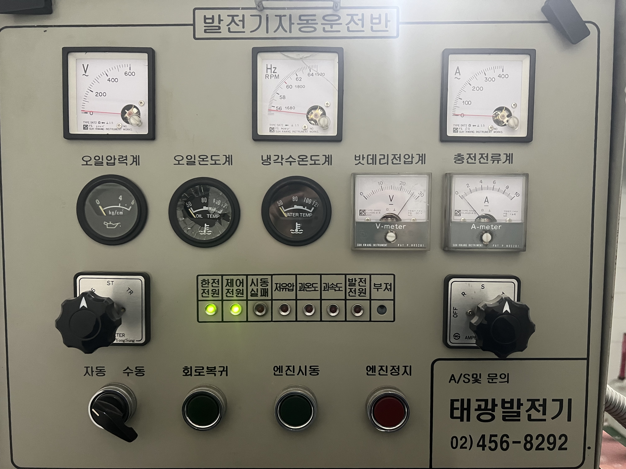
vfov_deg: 53.1
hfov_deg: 67.3
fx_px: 470
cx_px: 313
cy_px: 234
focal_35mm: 26
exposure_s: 1/40
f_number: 1.5
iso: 500
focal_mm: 5.7
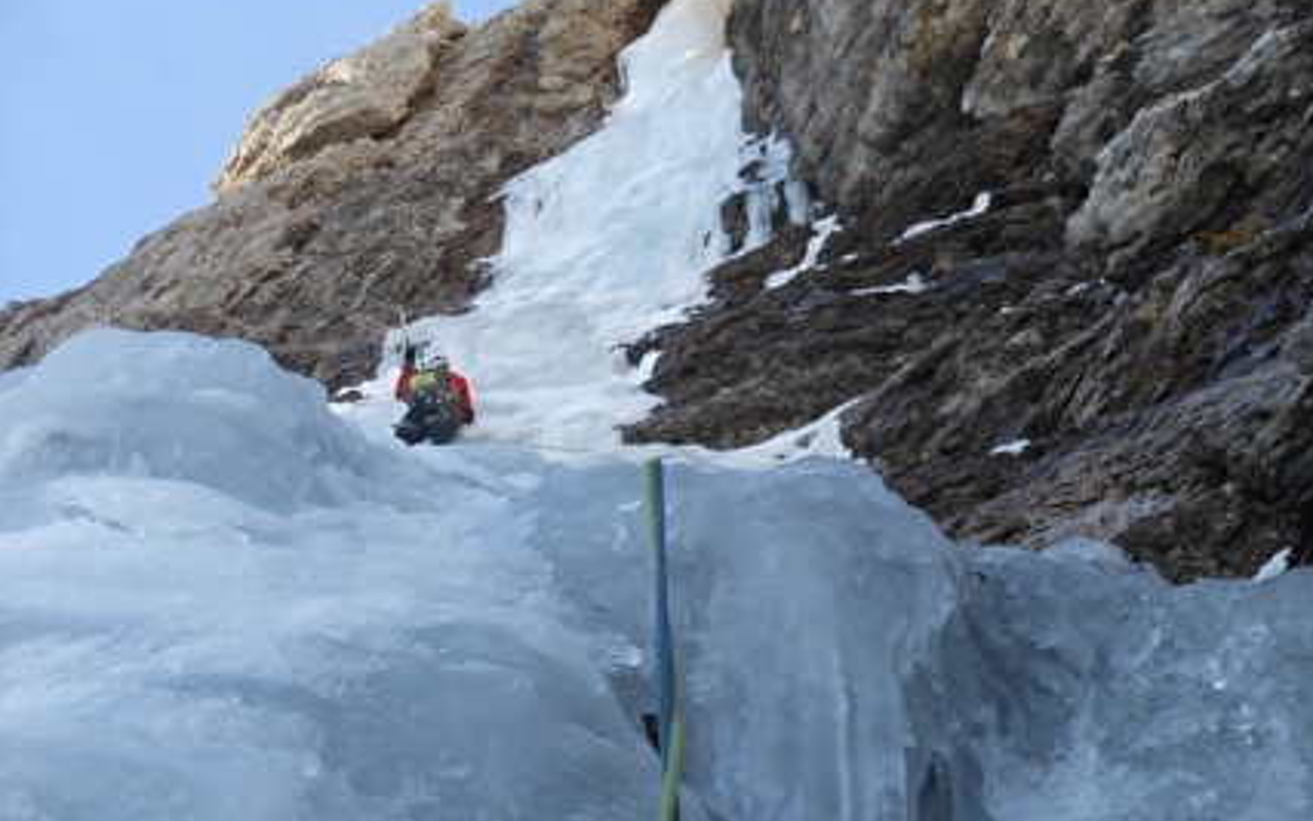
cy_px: 432
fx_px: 5583
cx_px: 658
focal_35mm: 156
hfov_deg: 13.4
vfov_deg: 8.4
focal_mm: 26.1
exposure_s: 1/100
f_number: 5.2
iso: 80
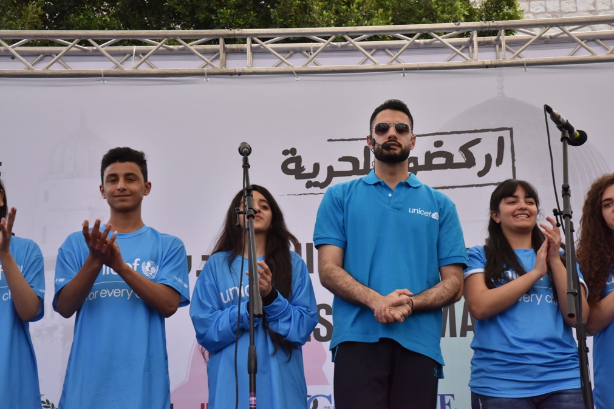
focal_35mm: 76
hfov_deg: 26.7
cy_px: 204
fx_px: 1296
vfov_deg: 17.9
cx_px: 309
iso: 2500
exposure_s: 1/800
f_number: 14
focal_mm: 75
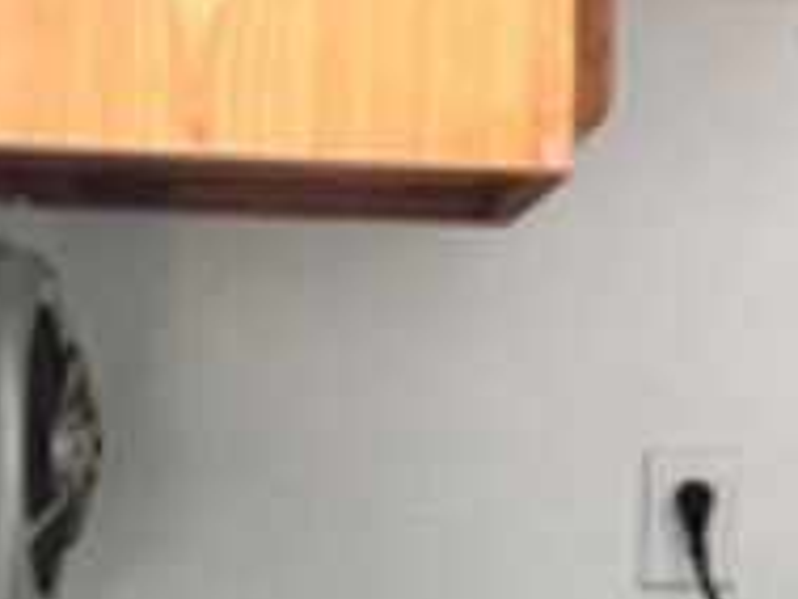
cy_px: 363
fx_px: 2030
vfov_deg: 16.8
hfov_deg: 15.8
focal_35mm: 88
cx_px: 1723
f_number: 1.8
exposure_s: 1/60
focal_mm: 1.57
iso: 125
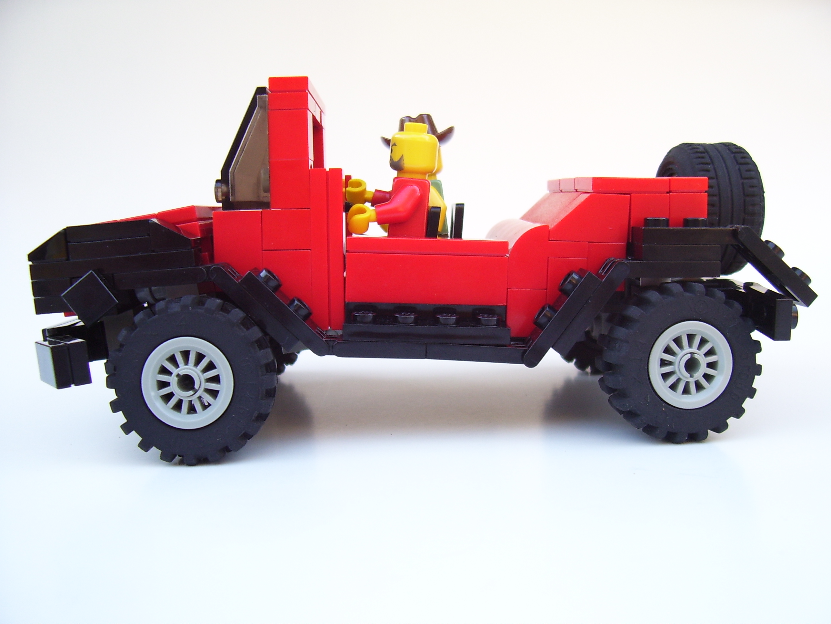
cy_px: 312
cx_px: 416
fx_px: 816
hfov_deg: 54.0
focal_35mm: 34
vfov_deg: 41.8
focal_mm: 5.6
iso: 80
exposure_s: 1/60
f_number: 2.7
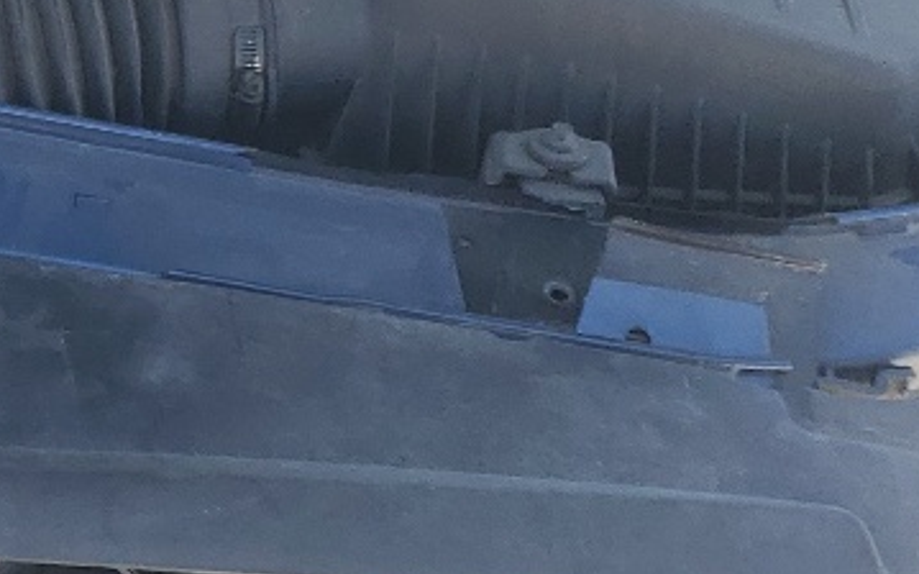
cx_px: -358
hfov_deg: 15.9
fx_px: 3079
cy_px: 44
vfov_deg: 10.6
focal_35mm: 123
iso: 50
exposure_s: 1/769
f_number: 1.5
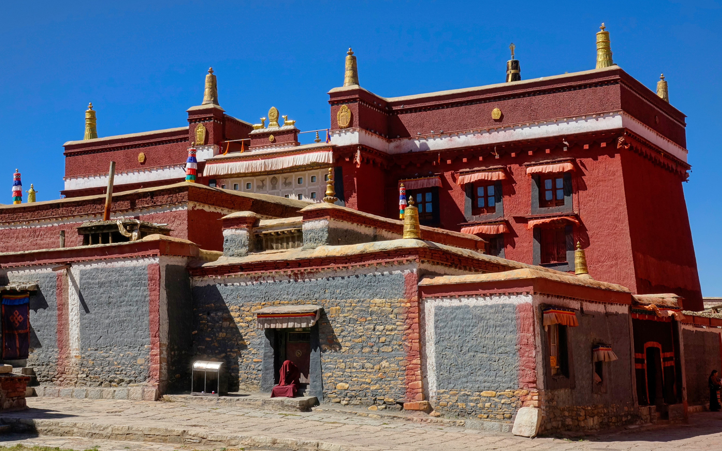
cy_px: 233
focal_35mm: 56
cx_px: 358
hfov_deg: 36.3
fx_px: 1102
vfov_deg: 23.1
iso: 100
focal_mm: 19.7
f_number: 9
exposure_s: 1/200
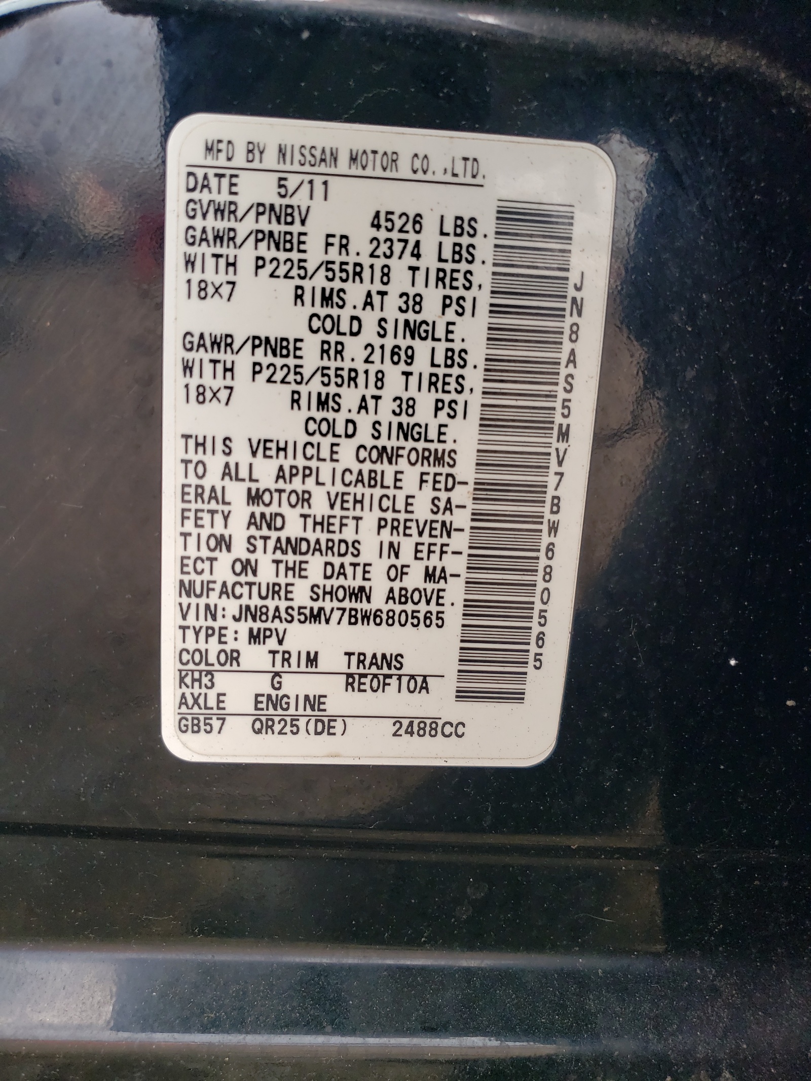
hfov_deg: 53.1
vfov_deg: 67.3
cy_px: 540
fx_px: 812
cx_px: 406
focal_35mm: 26
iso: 50
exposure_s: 1/172
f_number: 1.5
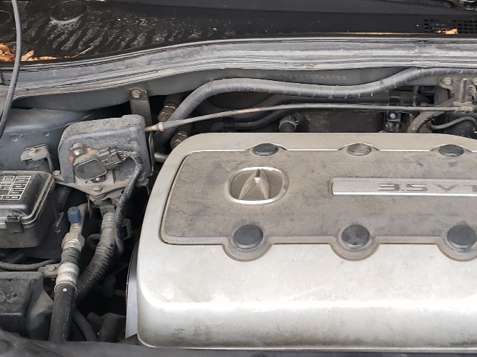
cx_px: 399
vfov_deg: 23.6
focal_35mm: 62
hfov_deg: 30.3
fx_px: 854
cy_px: 129
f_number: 1.5
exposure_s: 1/60.2
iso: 79
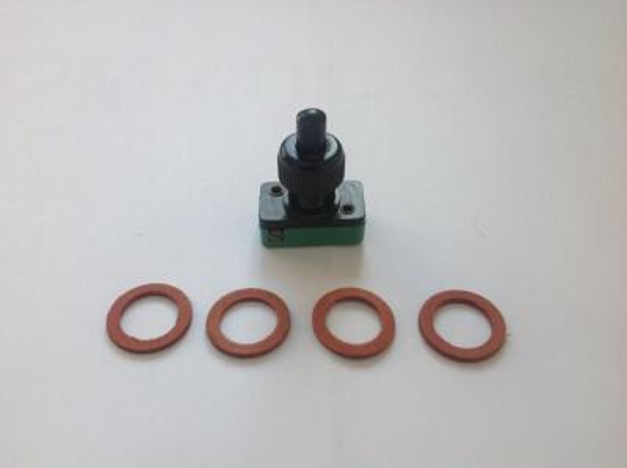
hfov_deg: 52.7
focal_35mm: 35
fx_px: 633
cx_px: 314
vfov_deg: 40.6
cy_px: 234
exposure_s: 1/120
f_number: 2.4
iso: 50
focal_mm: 4.28
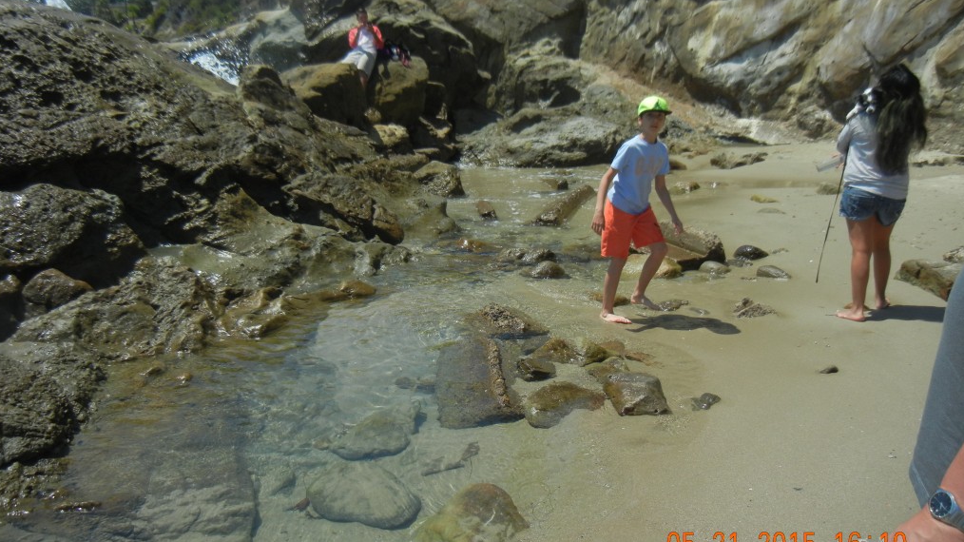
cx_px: 479
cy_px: 255
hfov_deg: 59.5
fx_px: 843
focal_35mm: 33
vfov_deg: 35.6
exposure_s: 1/554
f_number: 7
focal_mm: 5.4
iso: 160
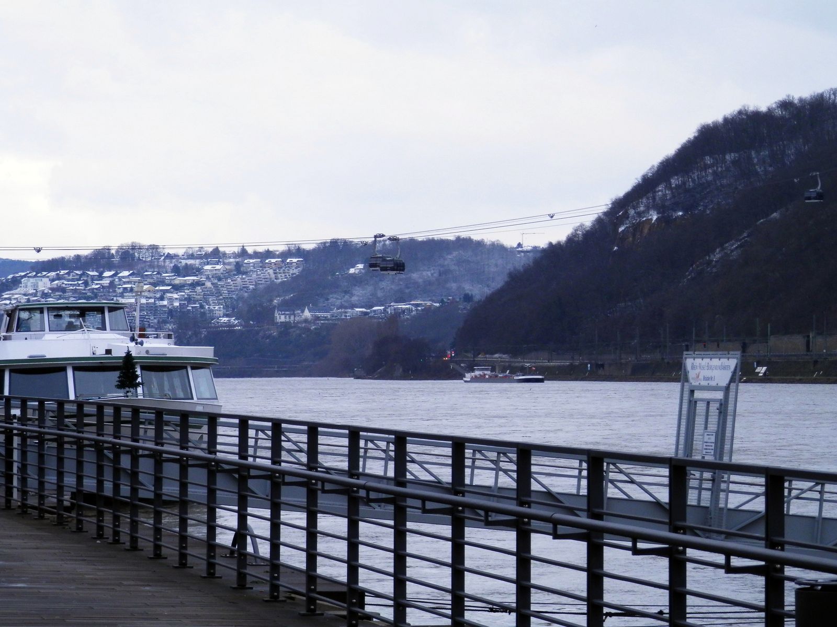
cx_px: 418
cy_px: 314
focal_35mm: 154
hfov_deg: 12.8
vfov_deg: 9.6
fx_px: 3724
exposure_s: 1/160
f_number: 5.5
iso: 125
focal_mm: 27.5
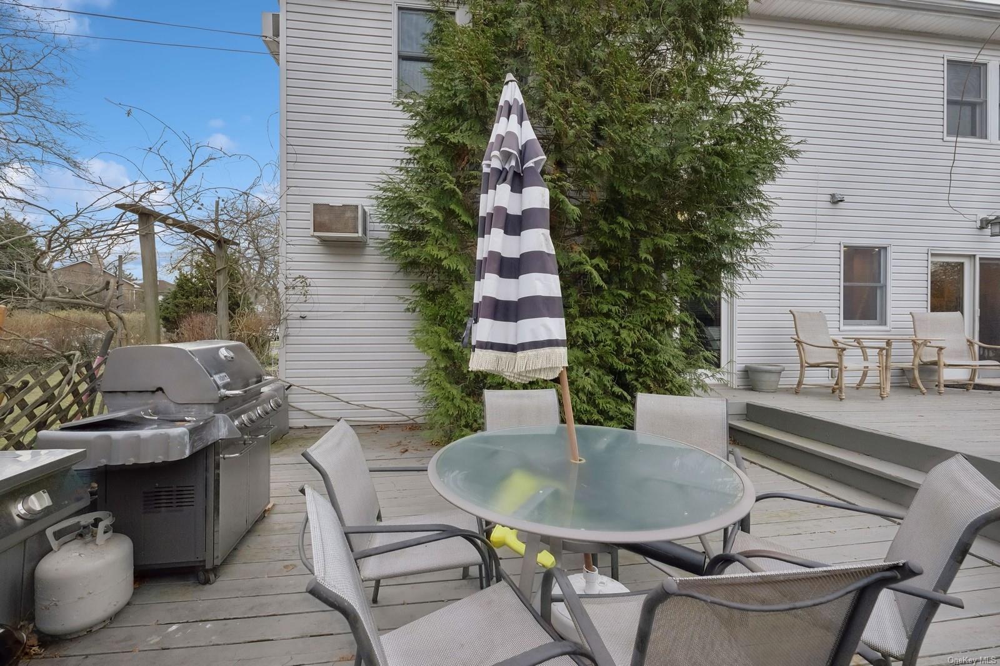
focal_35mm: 14
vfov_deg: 81.2
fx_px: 389
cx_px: 500
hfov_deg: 104.3
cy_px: 333
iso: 640
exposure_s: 1/500
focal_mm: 14
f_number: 8
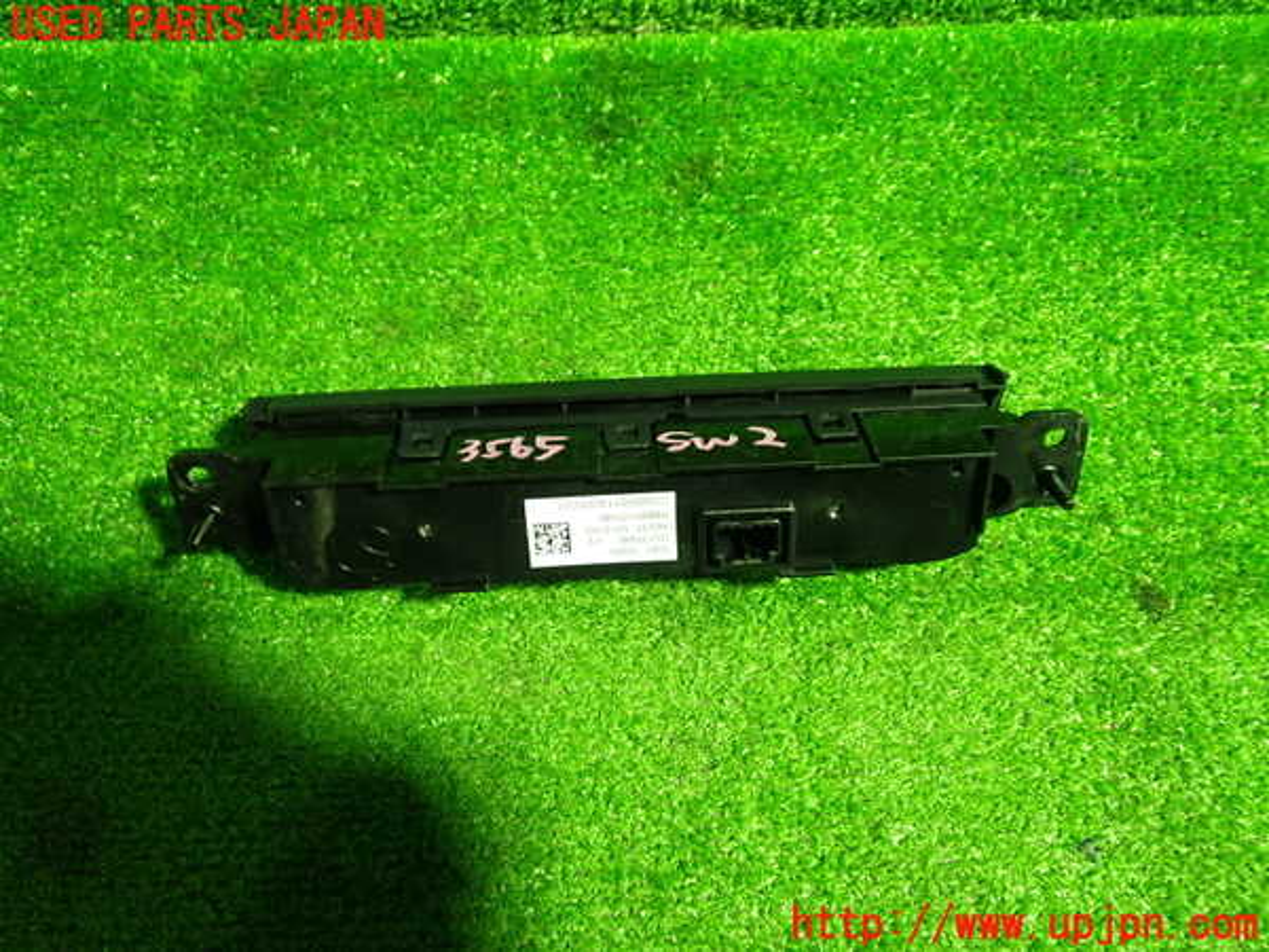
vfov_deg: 46.8
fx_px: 1100
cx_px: 634
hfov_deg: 60.0
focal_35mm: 30
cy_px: 476
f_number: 2.3
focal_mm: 5.4
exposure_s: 1/30
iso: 640
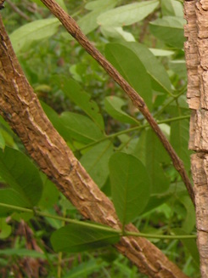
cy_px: 88
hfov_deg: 15.4
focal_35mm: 93
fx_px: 746
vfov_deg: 21.0
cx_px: 233
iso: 50
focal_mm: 6.3
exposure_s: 1/60
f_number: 3.2
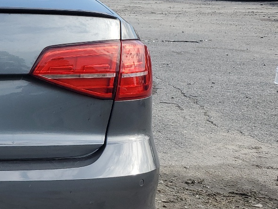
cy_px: 127
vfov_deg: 20.7
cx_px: -84
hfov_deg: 24.0
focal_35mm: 71
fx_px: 570
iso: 50
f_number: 1.5
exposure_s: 1/1250
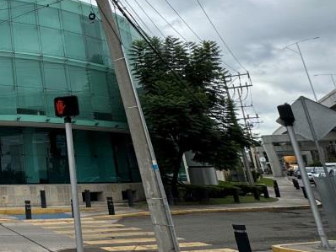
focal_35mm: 36
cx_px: -78
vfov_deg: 39.1
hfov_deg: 37.3
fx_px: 350
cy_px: 77
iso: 50
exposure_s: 1/1709
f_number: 2.2
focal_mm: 2.22
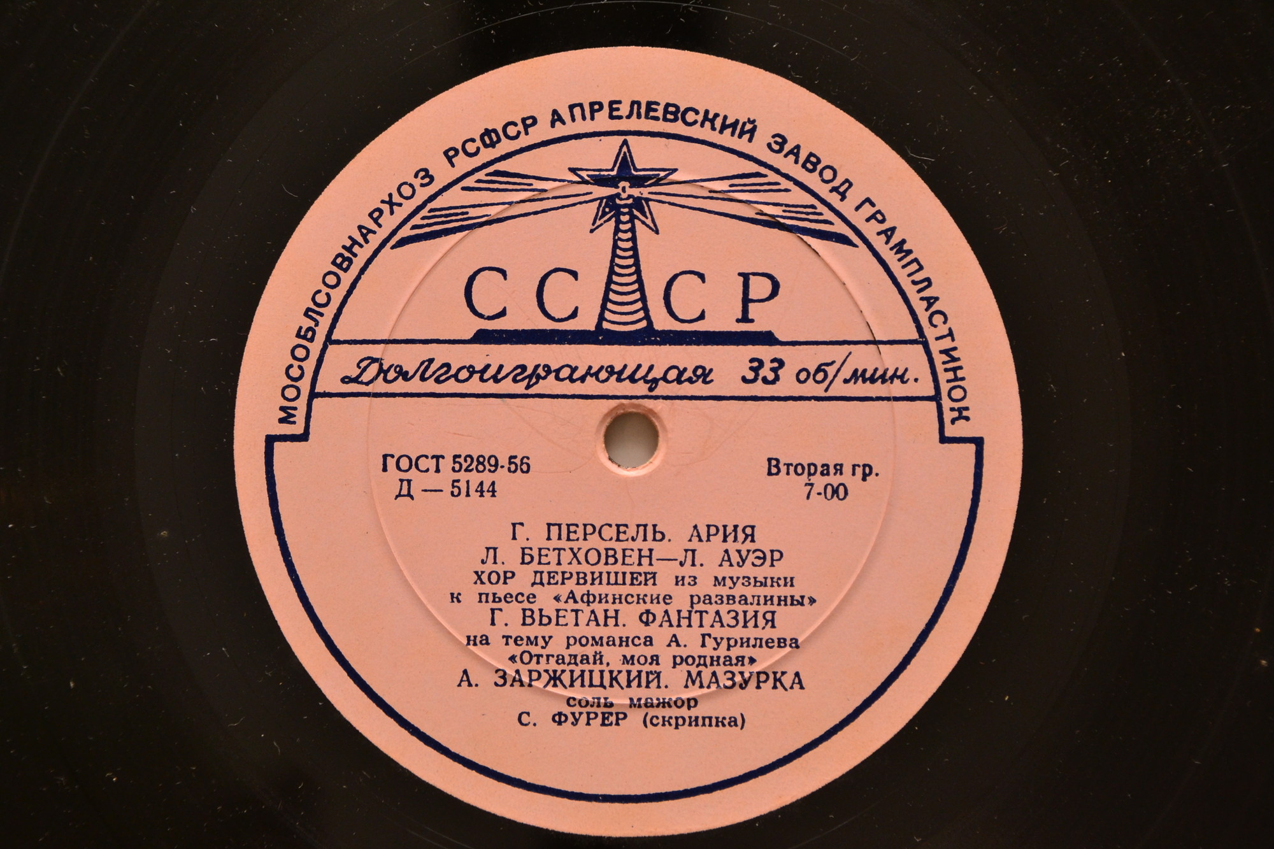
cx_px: 637
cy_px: 424
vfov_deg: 13.0
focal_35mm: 105
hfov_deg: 19.5
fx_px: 3715
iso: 800
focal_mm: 70
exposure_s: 1/200
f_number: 7.1
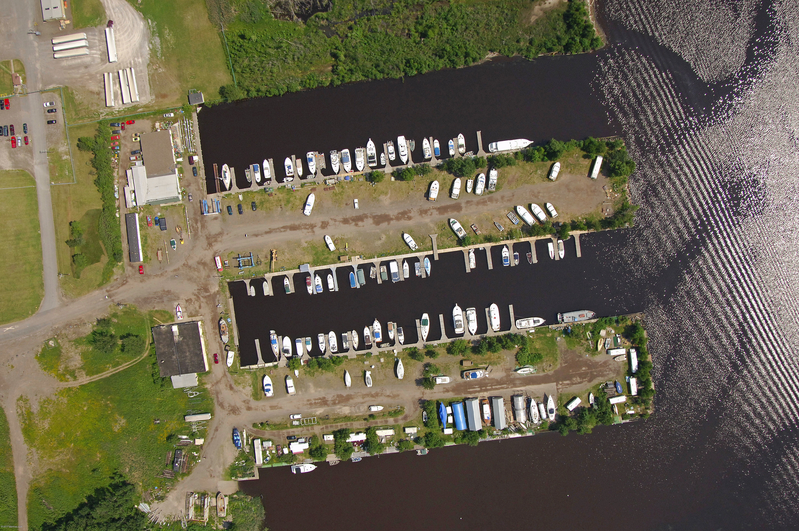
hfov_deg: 53.2
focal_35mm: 36
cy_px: 266
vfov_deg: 36.8
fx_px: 798
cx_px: 400
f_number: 8
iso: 400
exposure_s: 1/1000
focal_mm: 24
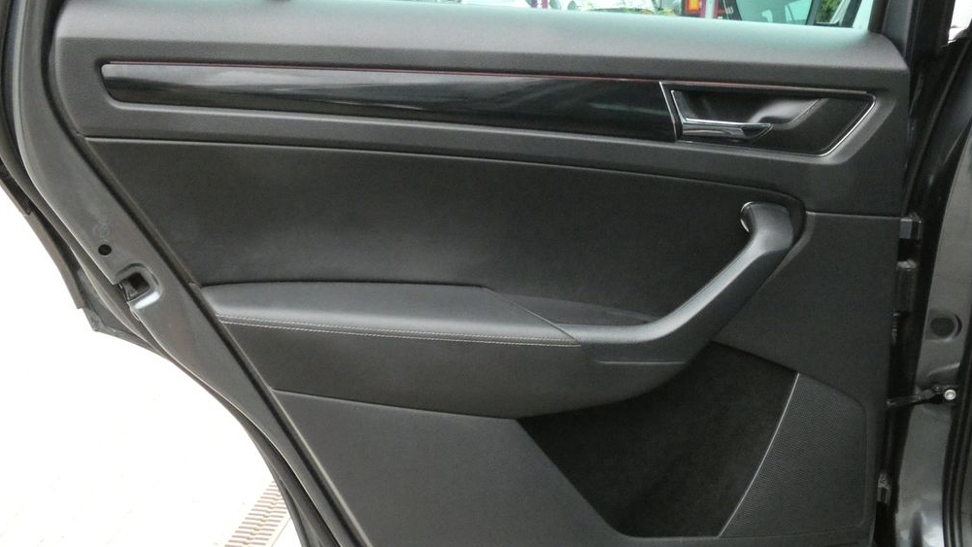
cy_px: 301
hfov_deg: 51.6
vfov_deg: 30.4
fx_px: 1005
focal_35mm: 39
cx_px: 487
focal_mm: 6.2
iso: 1600
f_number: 5.6
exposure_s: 1/60
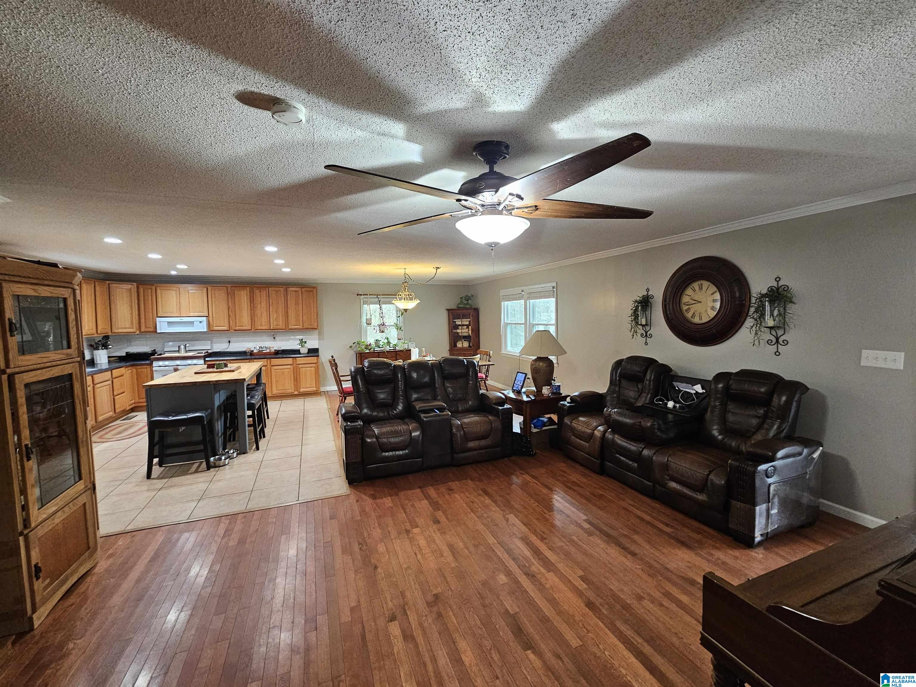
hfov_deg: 106.2
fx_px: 344
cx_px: 458
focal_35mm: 13
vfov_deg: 89.9
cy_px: 344
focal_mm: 2.2
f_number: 2.2
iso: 400
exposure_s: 1/40
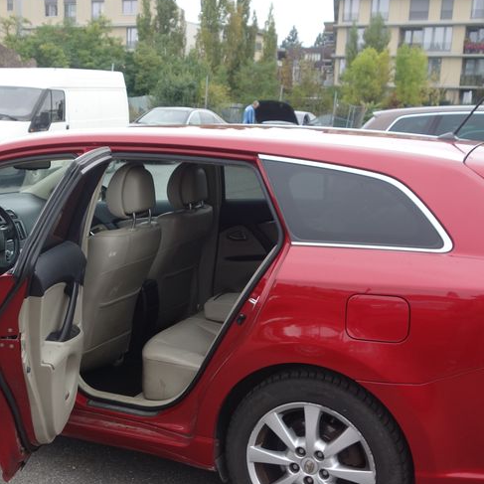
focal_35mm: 50
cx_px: 158
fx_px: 791
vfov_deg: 34.0
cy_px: 277
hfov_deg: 33.7
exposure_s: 1/100
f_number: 2.8
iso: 125
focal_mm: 10.4
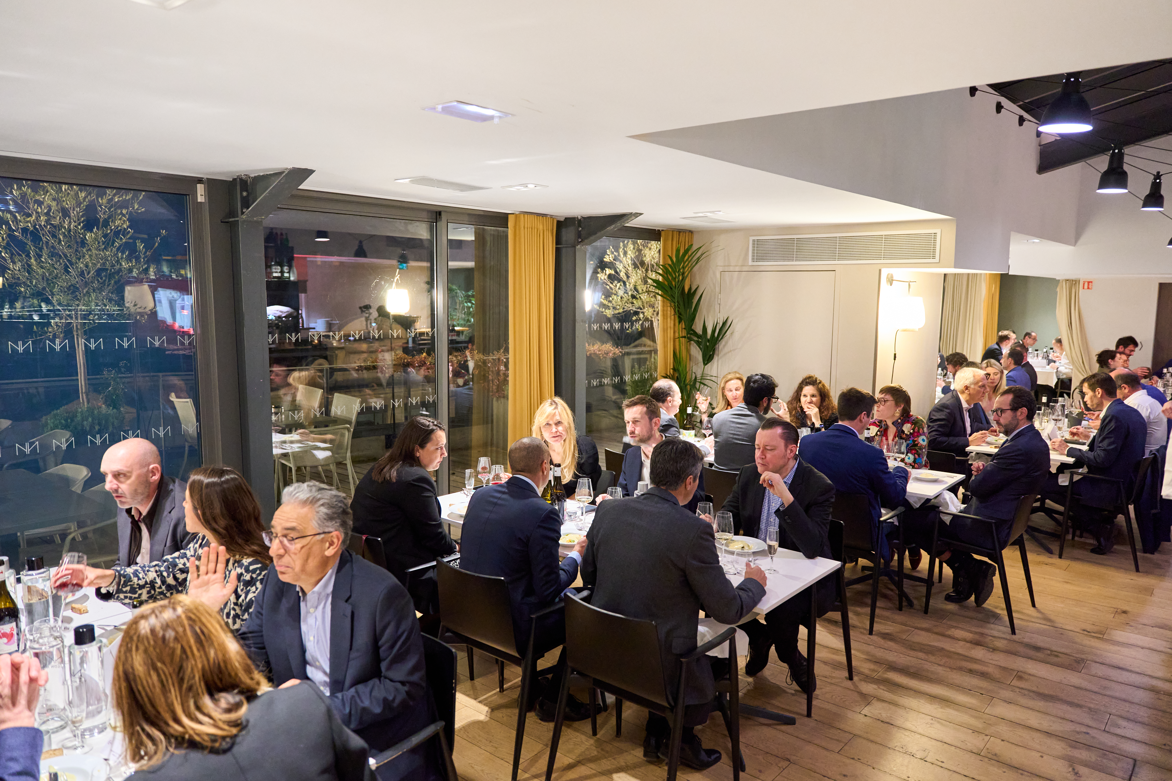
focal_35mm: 24
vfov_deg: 53.1
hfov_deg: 73.7
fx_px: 781
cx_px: 586
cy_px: 390
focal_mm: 24
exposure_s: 1/50
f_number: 2.8
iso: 3200
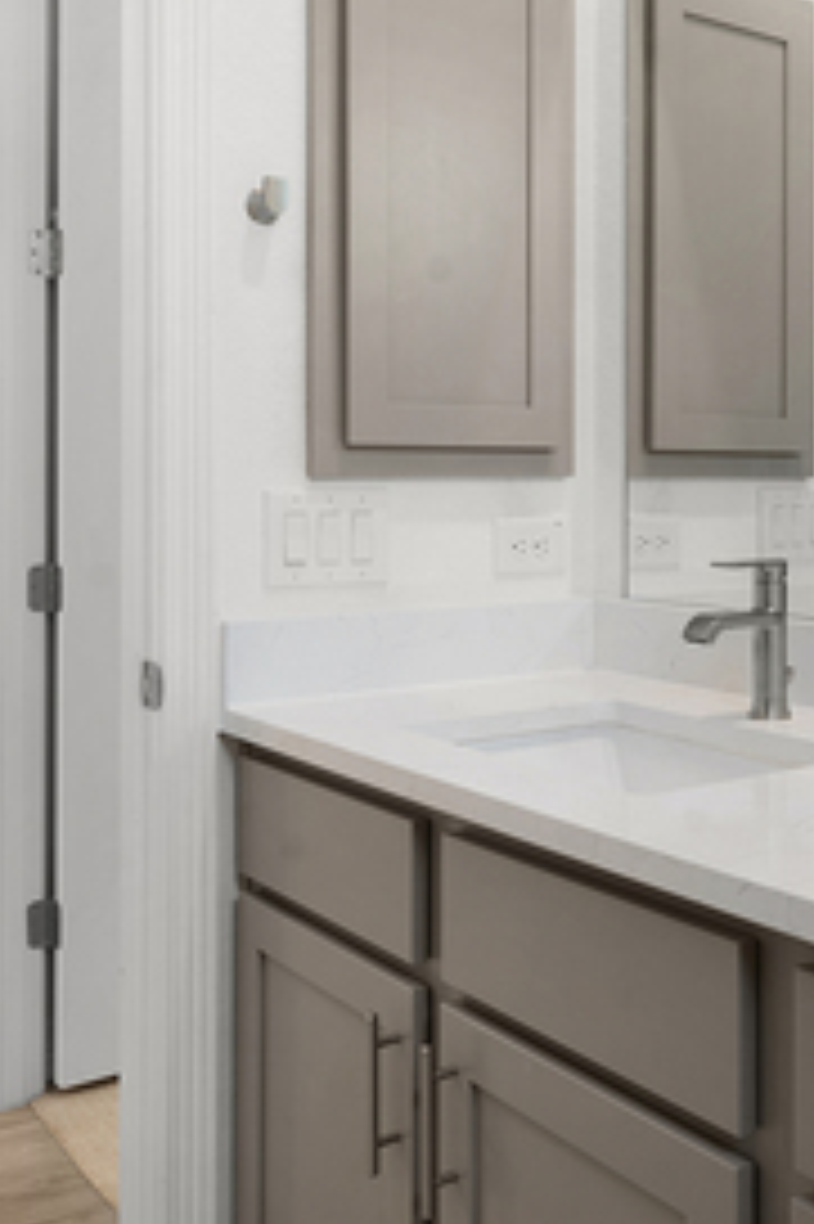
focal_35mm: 40
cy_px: 452
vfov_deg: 48.0
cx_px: 625
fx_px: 1358
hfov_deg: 32.6
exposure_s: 1/6
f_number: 9
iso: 100
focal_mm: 17
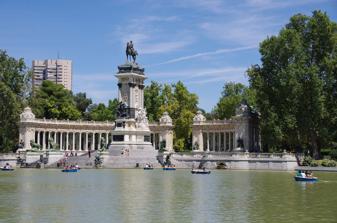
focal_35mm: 72
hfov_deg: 28.1
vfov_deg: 18.8
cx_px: 168
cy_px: 112
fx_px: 673
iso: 100
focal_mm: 48
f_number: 9
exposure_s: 1/250
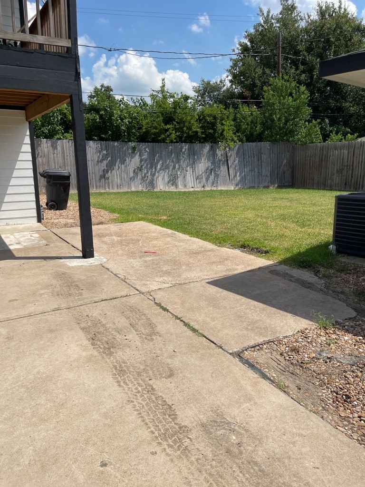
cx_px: 182
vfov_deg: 67.3
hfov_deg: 53.1
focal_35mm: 26
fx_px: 366
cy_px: 244
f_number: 1.6
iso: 32
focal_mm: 5.1
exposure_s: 1/4902
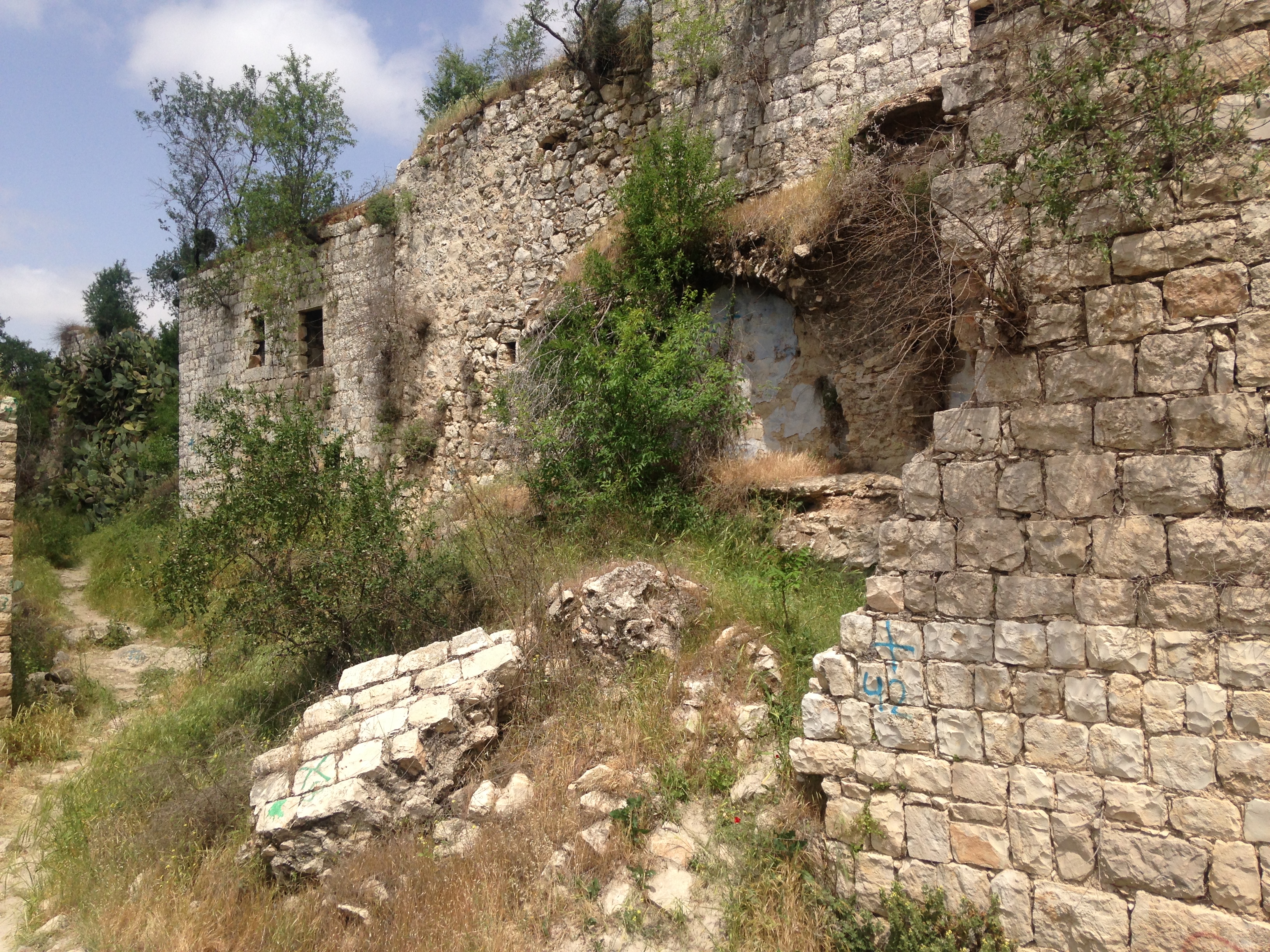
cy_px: 476
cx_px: 635
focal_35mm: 33
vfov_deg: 42.9
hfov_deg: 55.4
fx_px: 1211
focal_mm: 4.12
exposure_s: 1/1938
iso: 50
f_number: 2.4
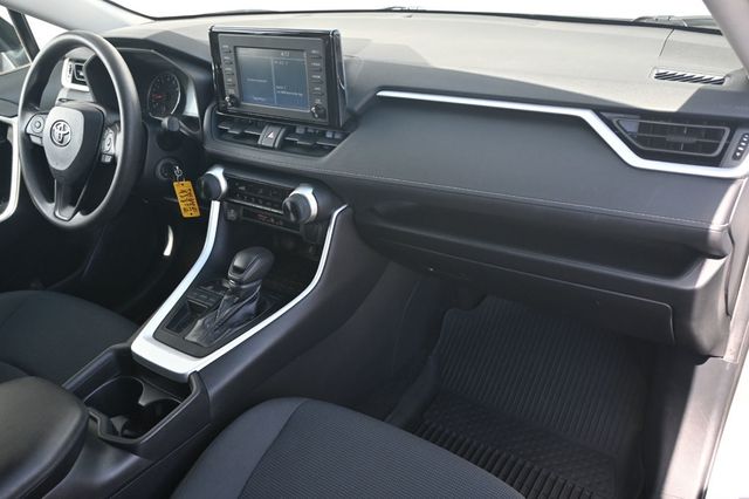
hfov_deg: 63.2
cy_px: 250
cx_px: 374
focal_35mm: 29
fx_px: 608
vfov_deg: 44.6
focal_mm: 19.5
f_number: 3.8
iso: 400
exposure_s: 1/200
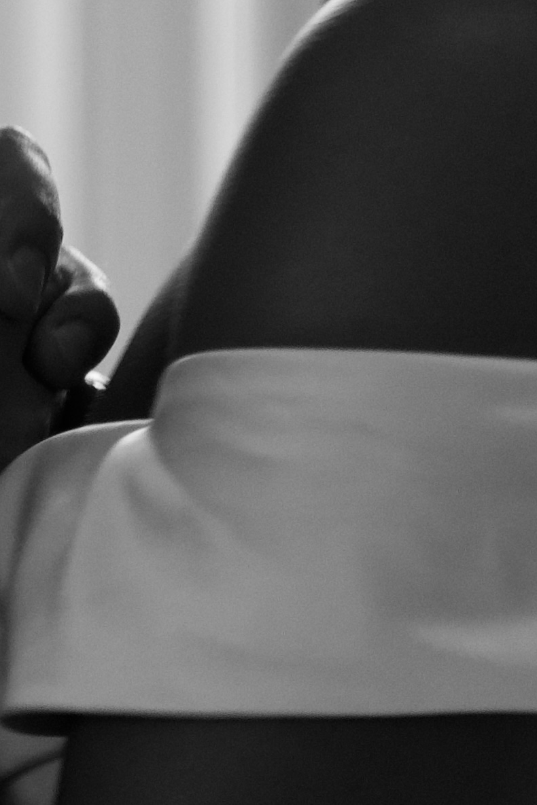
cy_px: -383
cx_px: -327
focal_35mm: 621
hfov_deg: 2.2
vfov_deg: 3.3
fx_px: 13894
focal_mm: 105
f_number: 4
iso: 1250
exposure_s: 1/125
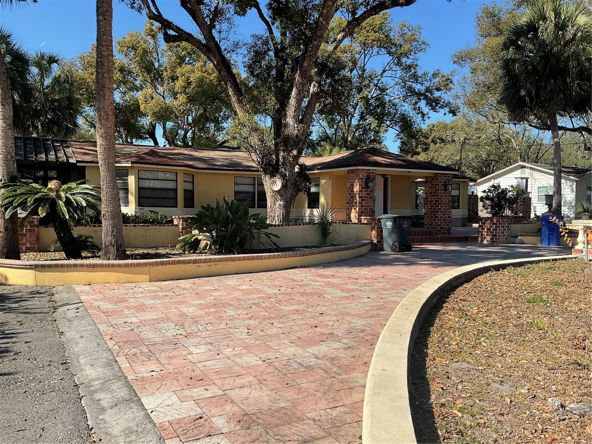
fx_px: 496
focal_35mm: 29
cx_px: 296
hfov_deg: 61.7
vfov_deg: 48.2
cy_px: 222
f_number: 1.8
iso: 16
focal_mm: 3
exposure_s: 1/1730
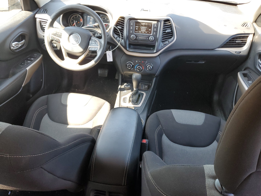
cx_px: 130
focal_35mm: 26
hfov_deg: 67.3
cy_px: 98
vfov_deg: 53.1
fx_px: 196
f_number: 1.5
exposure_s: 1/120
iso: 74
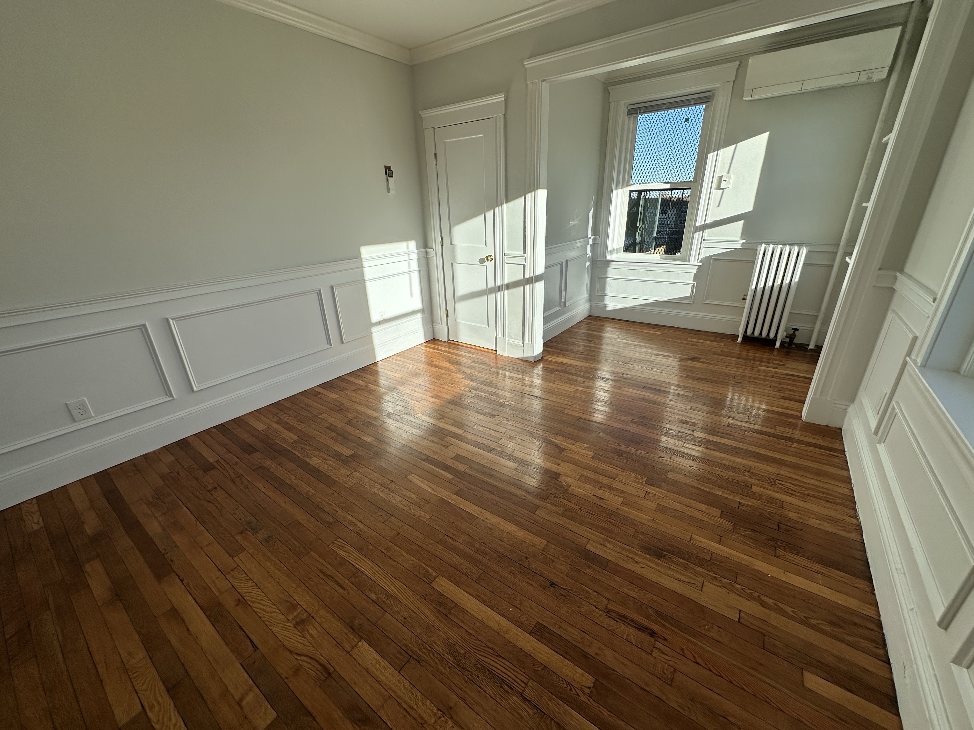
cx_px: 487
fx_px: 394
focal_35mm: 14
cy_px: 365
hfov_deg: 102.1
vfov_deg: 85.7
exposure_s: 1/801
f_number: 2.2
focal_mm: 2.22
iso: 40
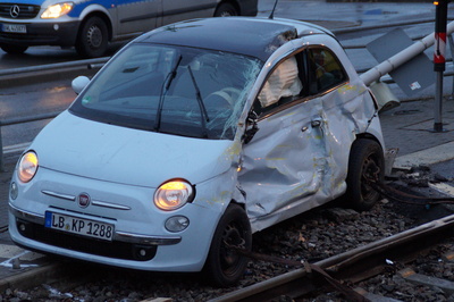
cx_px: 227
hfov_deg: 15.2
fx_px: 1701
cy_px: 151
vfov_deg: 10.1
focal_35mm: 135
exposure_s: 1/160
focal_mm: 90
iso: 1600
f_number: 5.6
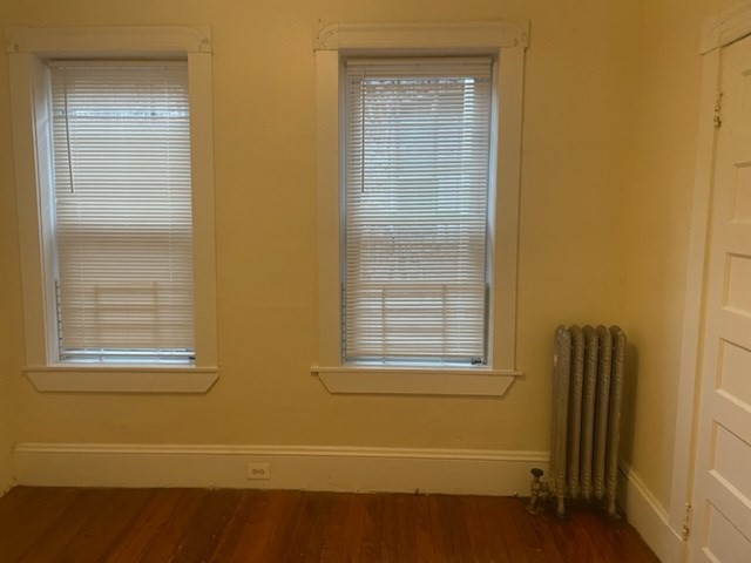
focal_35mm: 26
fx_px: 564
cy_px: 282
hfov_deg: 67.3
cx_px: 376
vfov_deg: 53.1
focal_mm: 4.2
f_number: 1.6
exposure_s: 1/60
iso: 320
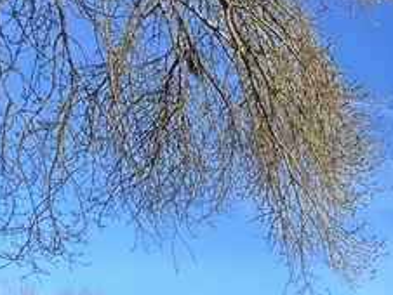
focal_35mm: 69
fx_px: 784
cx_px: 621
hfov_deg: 22.2
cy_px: 495
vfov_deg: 18.0
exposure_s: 1/329
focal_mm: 1.57
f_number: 1.8
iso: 32
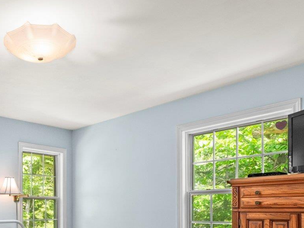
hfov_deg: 48.2
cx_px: 56
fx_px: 316
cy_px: 212
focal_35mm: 36
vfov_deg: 36.8
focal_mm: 14
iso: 500
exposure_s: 1/4
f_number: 10
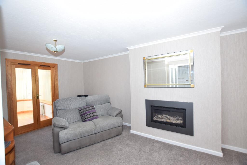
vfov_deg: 77.3
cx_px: 124
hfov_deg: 100.4
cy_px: 82
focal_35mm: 15
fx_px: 103
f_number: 4
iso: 400
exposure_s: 1/60
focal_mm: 10
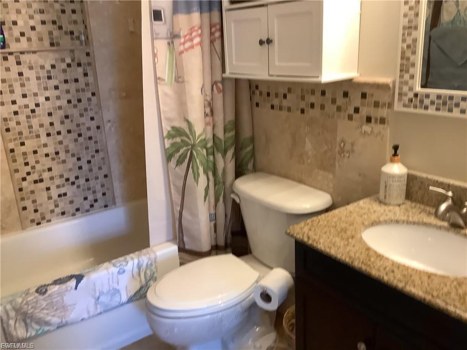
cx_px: 234
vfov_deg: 45.4
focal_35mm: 31
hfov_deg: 58.4
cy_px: 175
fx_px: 418
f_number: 2.4
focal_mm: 3.3
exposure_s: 1/50
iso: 200
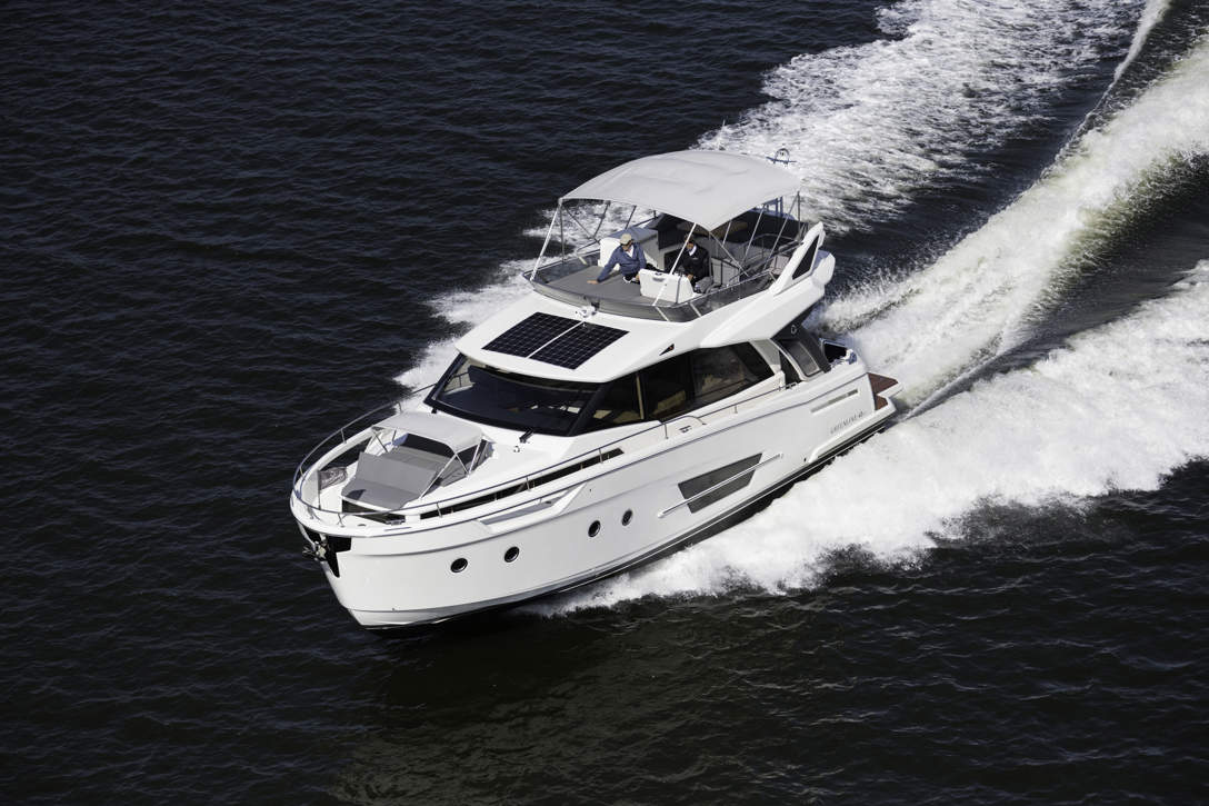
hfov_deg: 20.0
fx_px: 3425
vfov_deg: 13.4
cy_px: 403
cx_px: 604
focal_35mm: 102
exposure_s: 1/8000
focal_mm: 102
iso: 800
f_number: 5.6
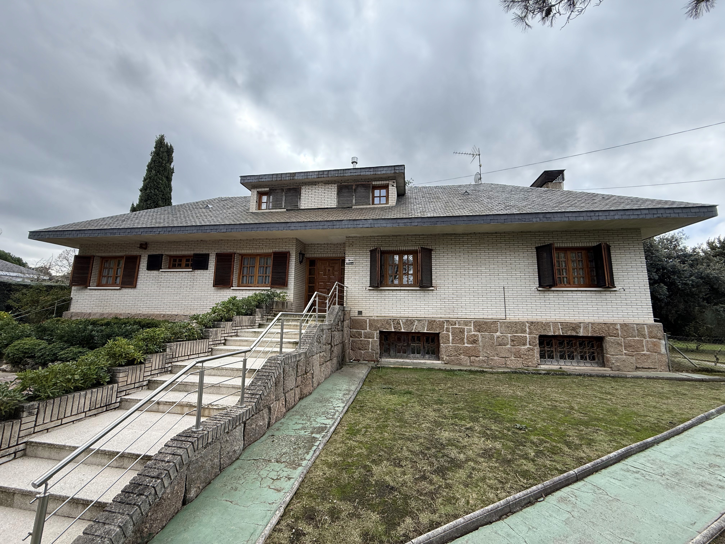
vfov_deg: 85.7
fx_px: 293
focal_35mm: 14
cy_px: 272
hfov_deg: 102.1
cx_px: 362
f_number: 2.2
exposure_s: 1/607
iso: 64
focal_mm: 2.22
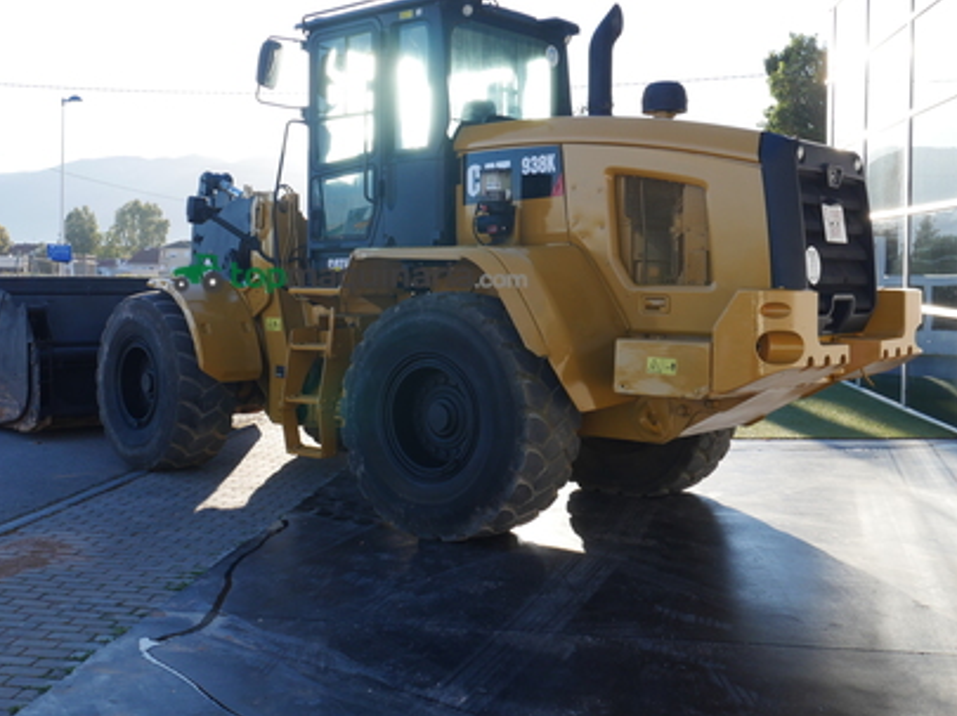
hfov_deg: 48.5
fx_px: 1050
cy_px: 274
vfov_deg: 37.5
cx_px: 351
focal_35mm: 38
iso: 200
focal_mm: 14
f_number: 9
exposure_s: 1/100
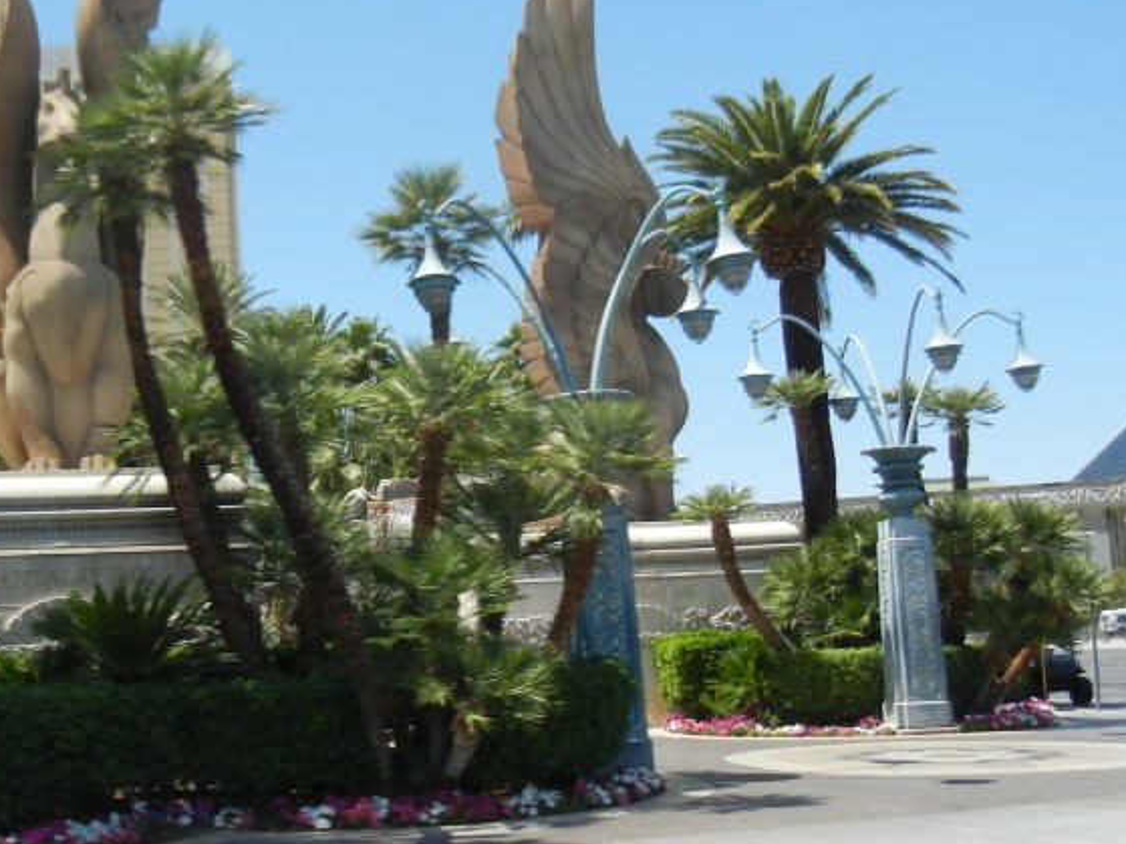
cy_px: 506
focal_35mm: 55
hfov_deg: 34.4
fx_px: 1789
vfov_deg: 26.5
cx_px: 328
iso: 160
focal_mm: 5.4
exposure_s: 1/280
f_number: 7
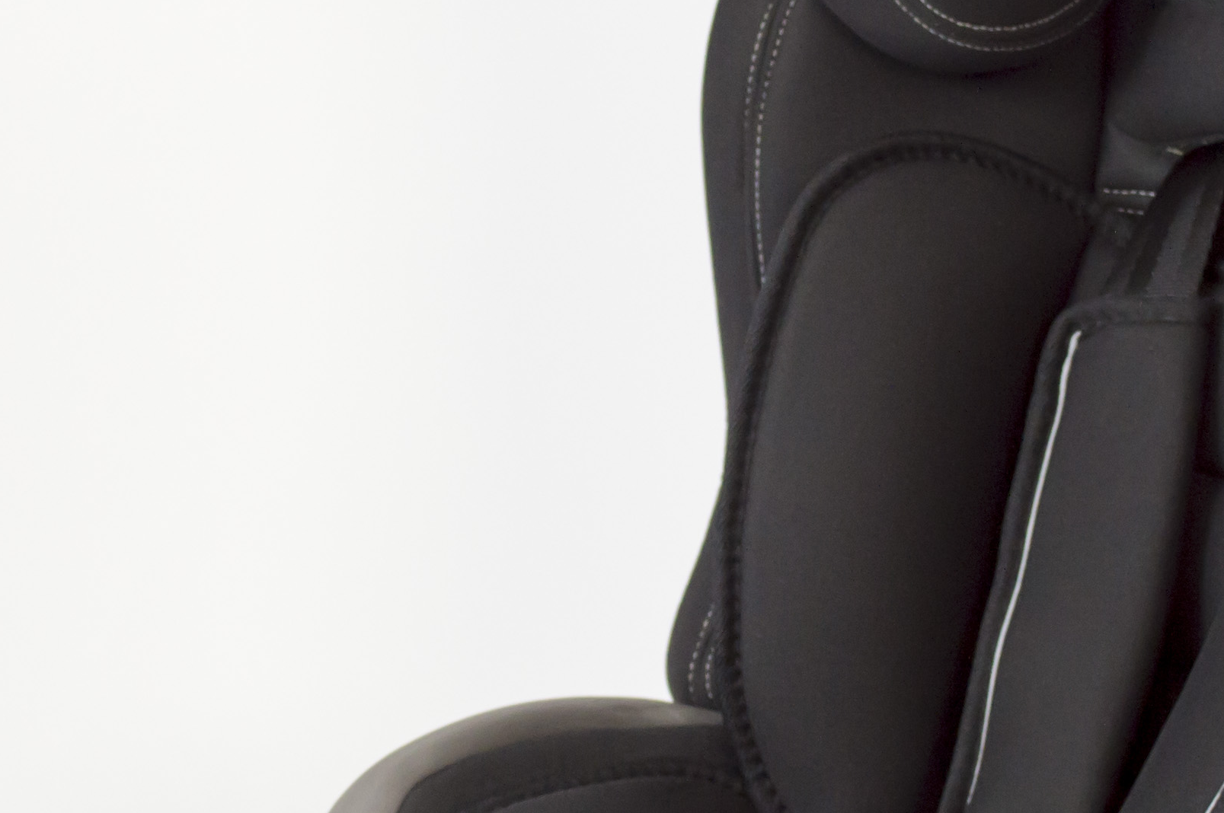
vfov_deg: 9.4
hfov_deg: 13.9
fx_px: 4959
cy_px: 442
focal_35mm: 146
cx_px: 1112
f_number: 4.2
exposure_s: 1/60
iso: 400
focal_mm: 26
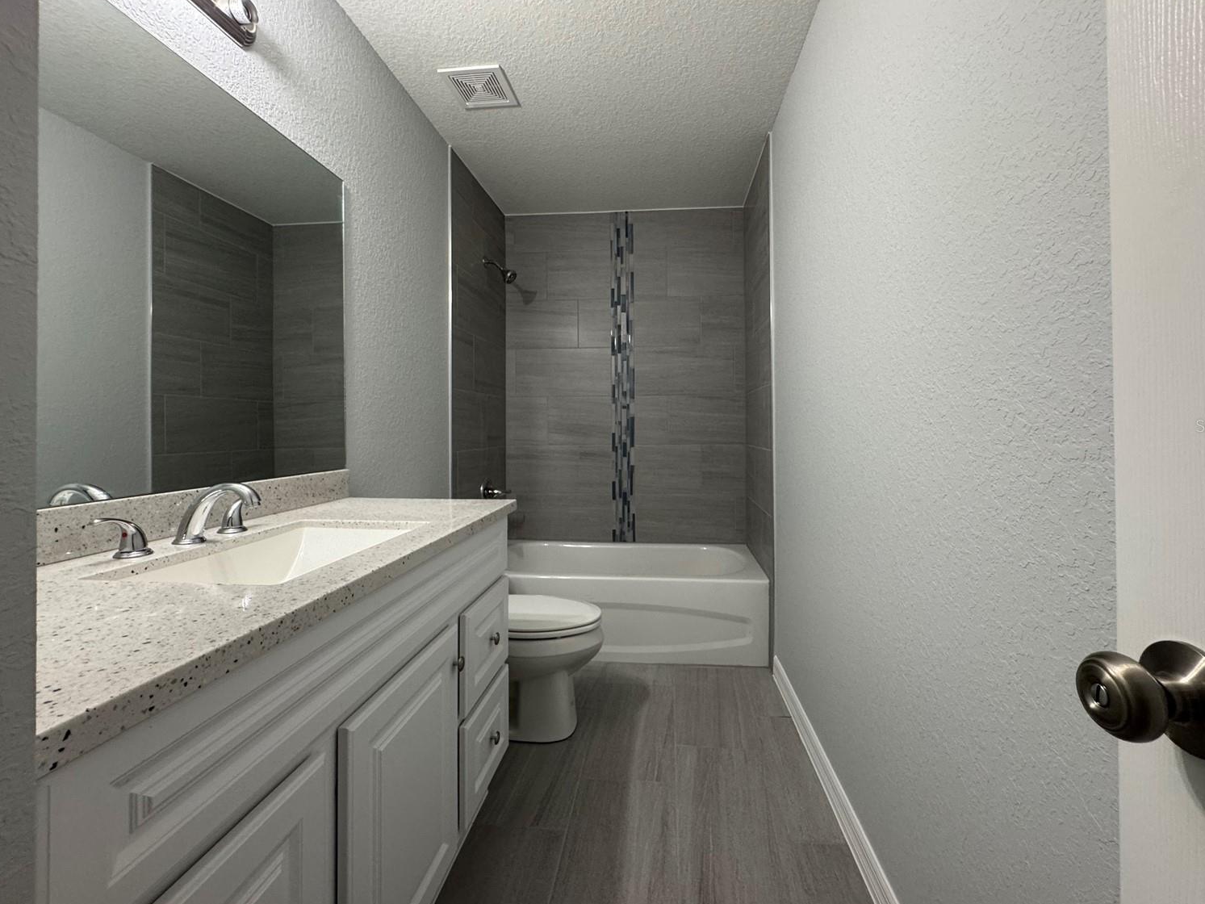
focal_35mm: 15
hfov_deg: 98.1
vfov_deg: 81.7
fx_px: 522
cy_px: 425
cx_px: 626
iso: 200
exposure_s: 1/60
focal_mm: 2.22
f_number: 2.2
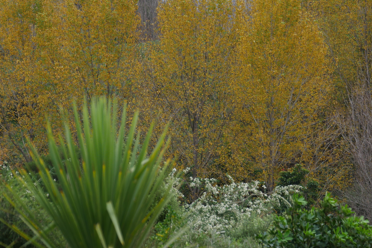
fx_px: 3090
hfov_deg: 6.9
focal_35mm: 299
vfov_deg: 4.6
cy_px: 41
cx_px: 193
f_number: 5.3
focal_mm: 88
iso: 200
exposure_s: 1/250
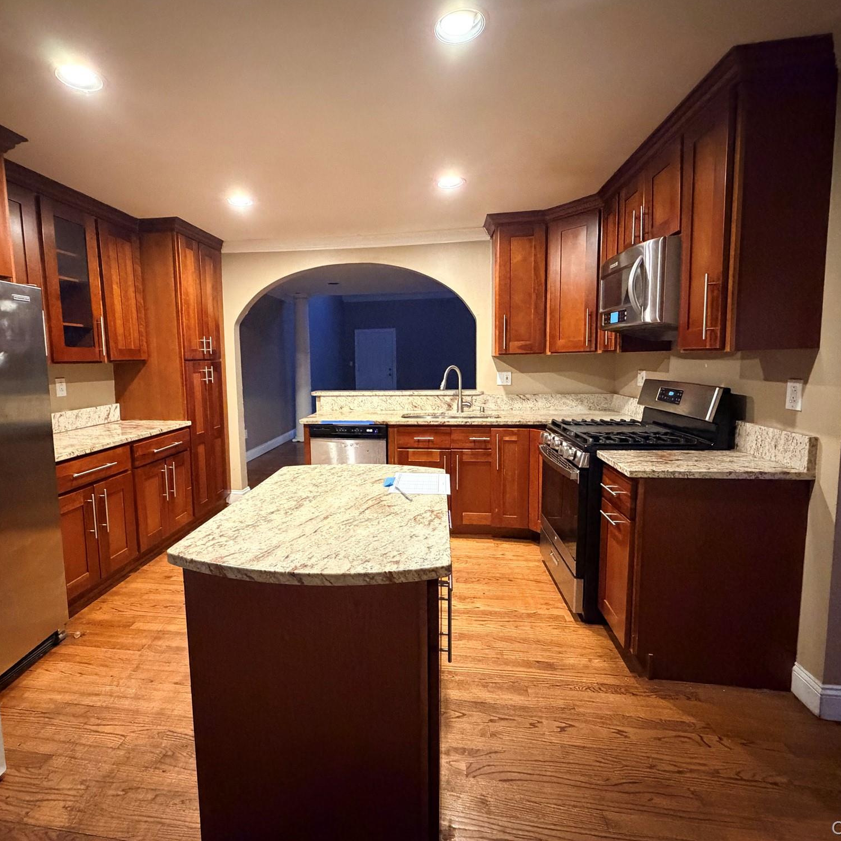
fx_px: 467
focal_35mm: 17
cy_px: 408
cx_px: 369
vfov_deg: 83.9
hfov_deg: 83.6
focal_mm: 2.22
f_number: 2.2
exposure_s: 1/40
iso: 1250
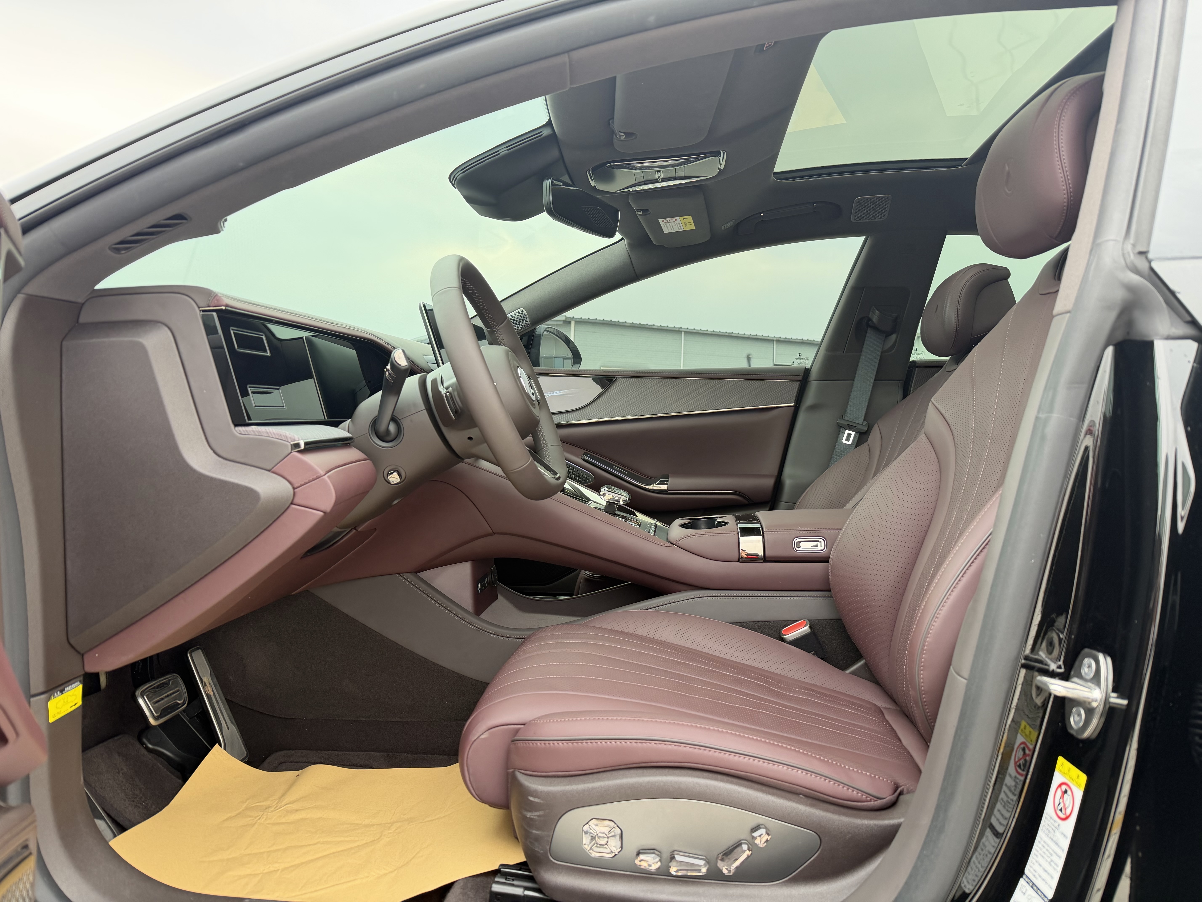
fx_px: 833
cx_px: 601
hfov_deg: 71.6
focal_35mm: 24
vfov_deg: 56.8
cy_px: 451
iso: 125
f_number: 1.78
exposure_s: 1/148
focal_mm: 6.76
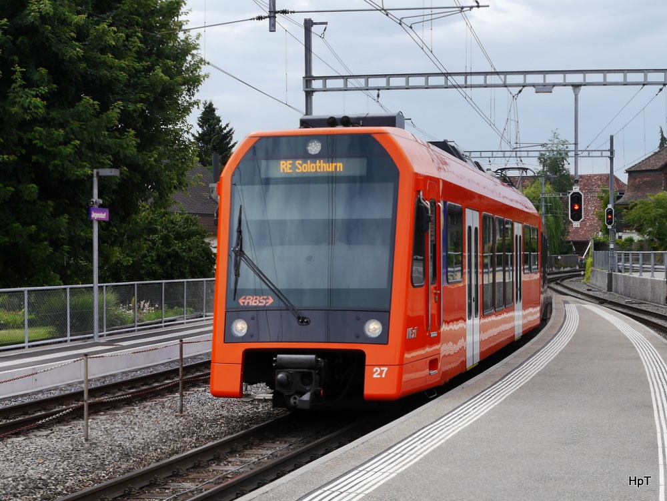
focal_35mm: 42
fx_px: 810
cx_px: 334
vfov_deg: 34.4
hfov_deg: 44.8
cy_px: 250
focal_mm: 21
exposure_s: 1/400
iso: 160
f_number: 8
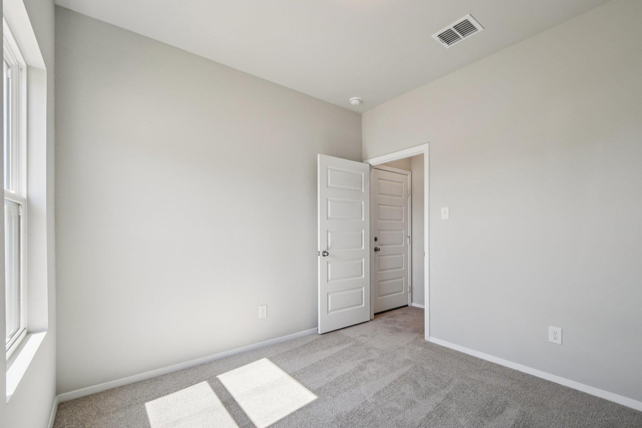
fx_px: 267
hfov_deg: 100.4
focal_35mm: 15
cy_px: 214
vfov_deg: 77.3
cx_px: 321
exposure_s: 1/125
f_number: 8
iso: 400
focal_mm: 10
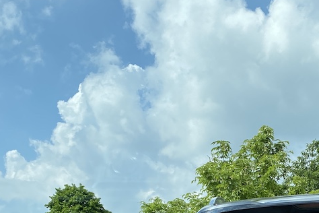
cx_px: 256
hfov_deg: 27.2
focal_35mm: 73
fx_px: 647
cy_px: 311
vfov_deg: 17.0
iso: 32
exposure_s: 1/2571
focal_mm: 4.25
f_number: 1.8
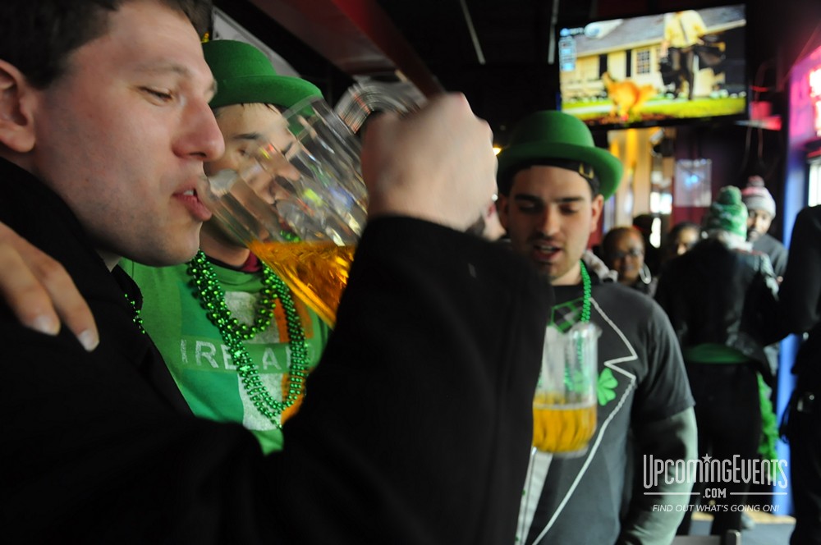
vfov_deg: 41.6
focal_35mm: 32
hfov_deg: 59.6
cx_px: 410
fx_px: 717
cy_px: 272
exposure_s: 1/25
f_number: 3.8
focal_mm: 21
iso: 800
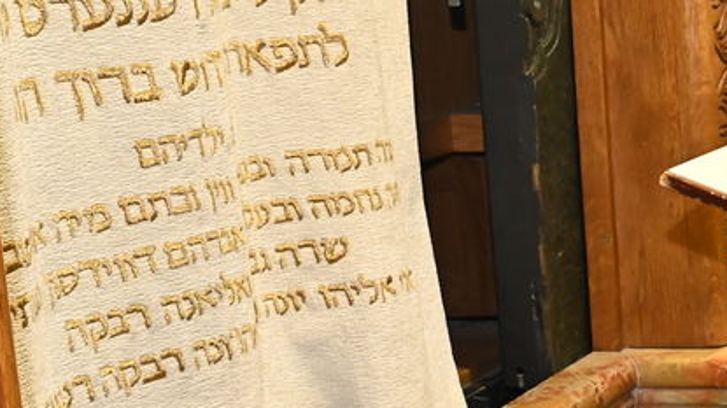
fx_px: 2042
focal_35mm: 106
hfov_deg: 17.7
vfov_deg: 11.4
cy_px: 240
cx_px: 1146
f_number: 8
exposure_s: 1/200
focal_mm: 30
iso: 2000
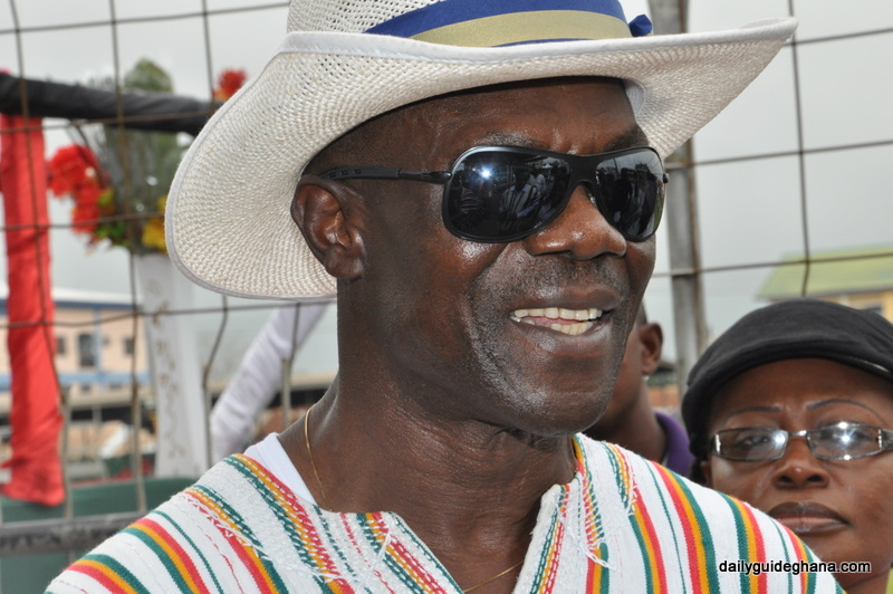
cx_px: 446
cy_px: 297
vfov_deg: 10.1
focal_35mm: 135
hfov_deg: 15.2
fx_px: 3346
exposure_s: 1/200
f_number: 16
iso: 800
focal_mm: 90
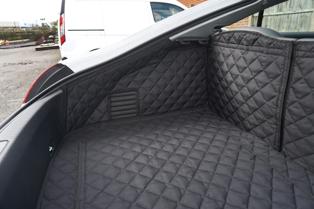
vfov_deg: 53.1
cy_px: 104
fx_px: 209
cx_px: 157
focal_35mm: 24
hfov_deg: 73.7
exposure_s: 1/60
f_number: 4.5
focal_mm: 16
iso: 100
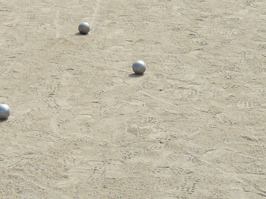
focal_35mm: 141
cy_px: -104
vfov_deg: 10.2
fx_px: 1084
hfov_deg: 14.0
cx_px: 134
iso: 100
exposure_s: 1/320
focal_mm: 7.1
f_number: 5.6
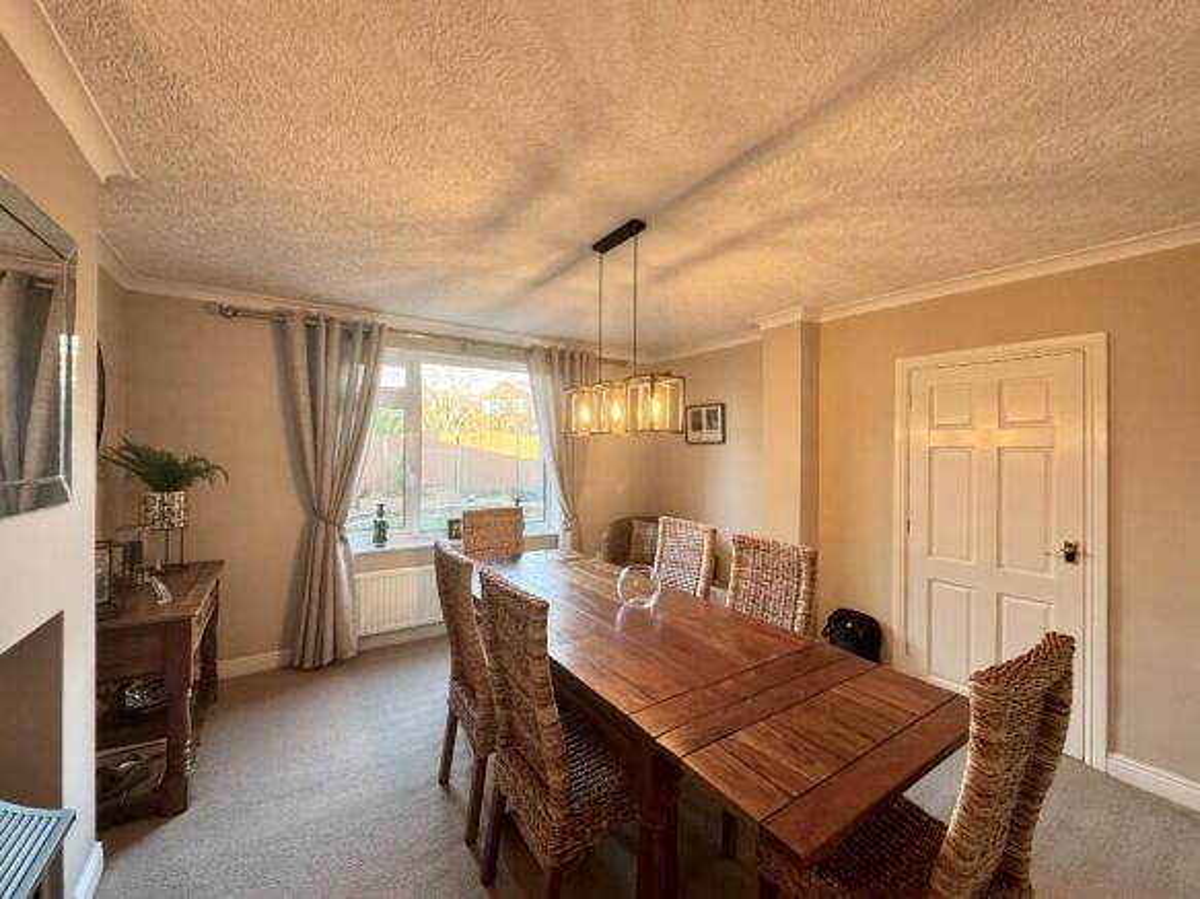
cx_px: 600
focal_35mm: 14
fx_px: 485
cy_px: 450
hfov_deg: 102.1
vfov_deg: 85.7
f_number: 2.2
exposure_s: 1/100
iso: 320
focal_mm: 2.22
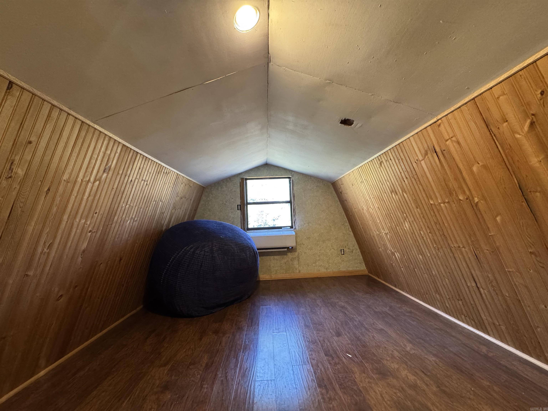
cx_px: 274
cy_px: 206
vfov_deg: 85.7
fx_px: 222
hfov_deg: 102.1
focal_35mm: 14
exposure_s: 1/60
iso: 800
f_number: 2.2
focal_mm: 2.22
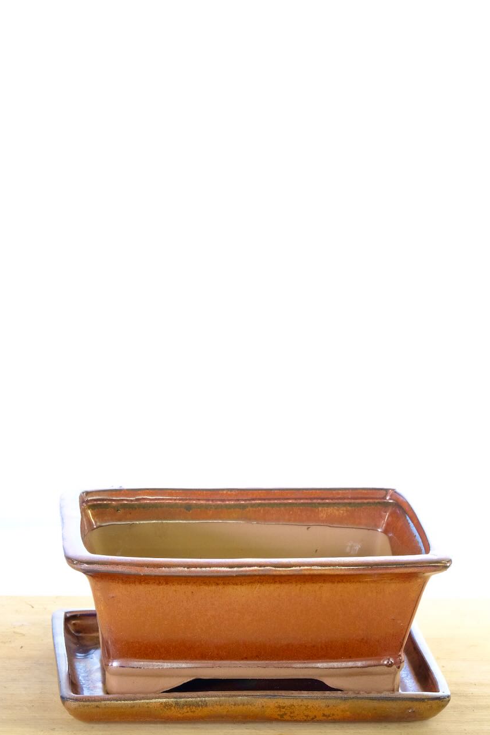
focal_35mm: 130
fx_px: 2653
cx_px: 244
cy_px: 369
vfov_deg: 15.8
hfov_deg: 10.6
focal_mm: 86
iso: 2500
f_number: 13
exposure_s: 1/8
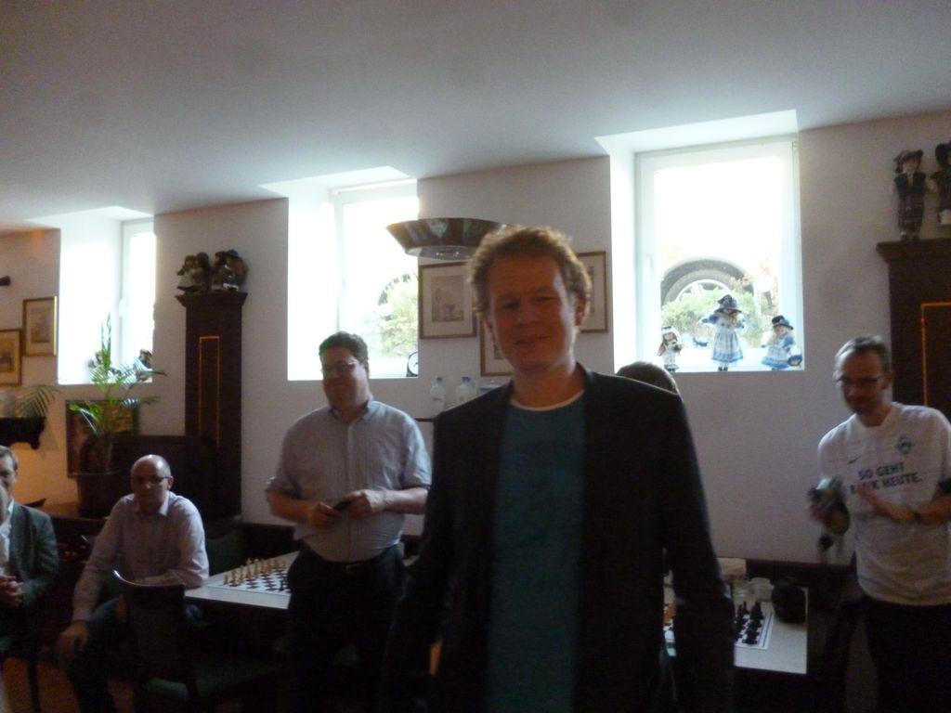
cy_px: 356
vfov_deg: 49.7
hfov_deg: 63.4
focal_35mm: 28
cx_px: 476
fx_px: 769
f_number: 3.1
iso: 800
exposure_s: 1/30
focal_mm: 5
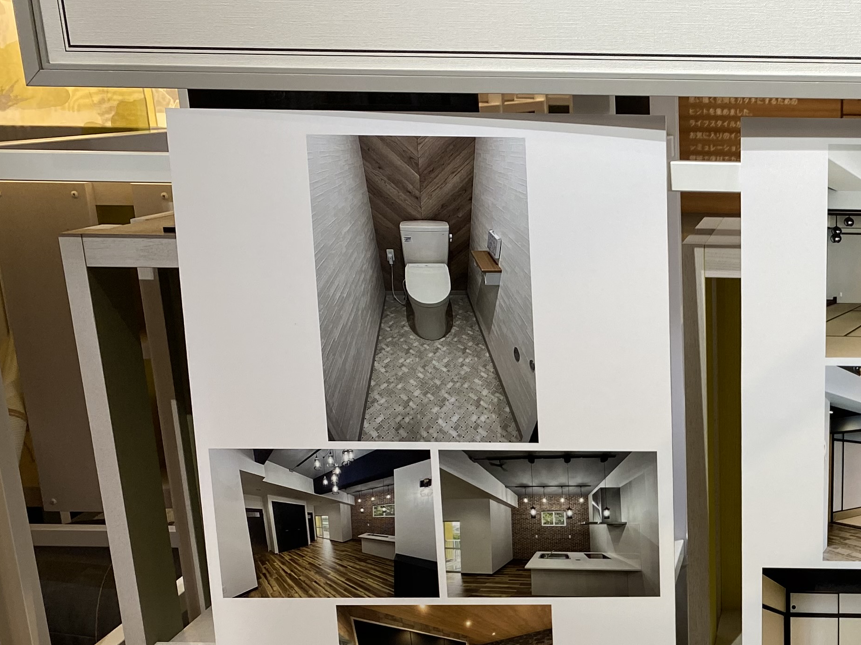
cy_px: 621
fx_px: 1418
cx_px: 830
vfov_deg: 24.6
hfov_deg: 31.6
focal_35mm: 57
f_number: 1.8
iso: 80
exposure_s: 1/120
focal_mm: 4.25
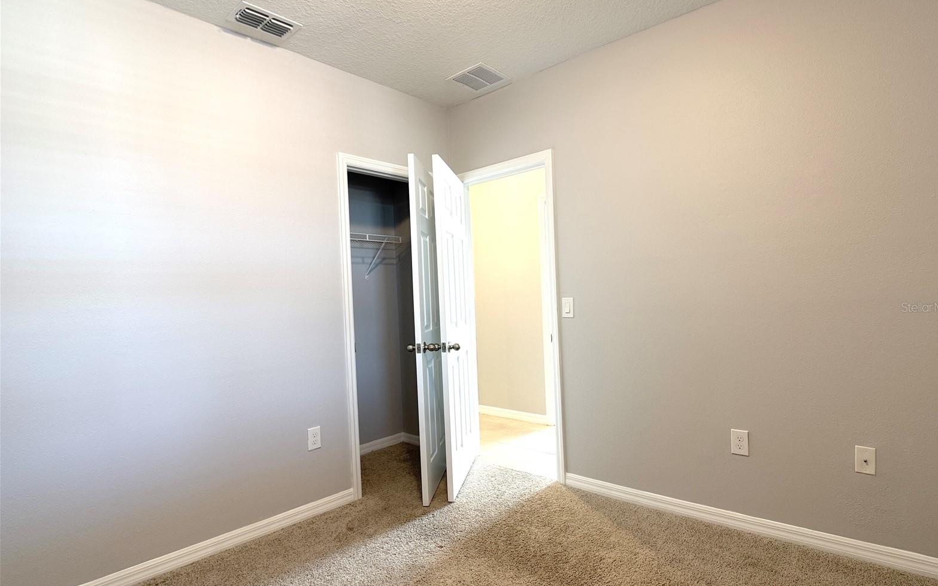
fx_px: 665
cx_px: 479
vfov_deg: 47.6
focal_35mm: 26
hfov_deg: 70.4
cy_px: 307
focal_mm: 6.76
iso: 160
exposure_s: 1/60
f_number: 1.78
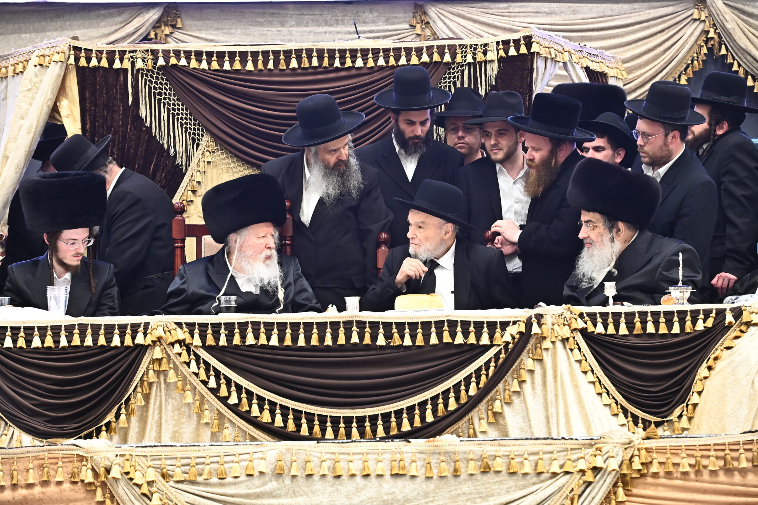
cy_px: 252
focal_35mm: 135
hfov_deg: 15.2
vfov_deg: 10.2
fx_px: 2841
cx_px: 379
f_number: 7.1
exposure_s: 1/125
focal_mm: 135
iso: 2000
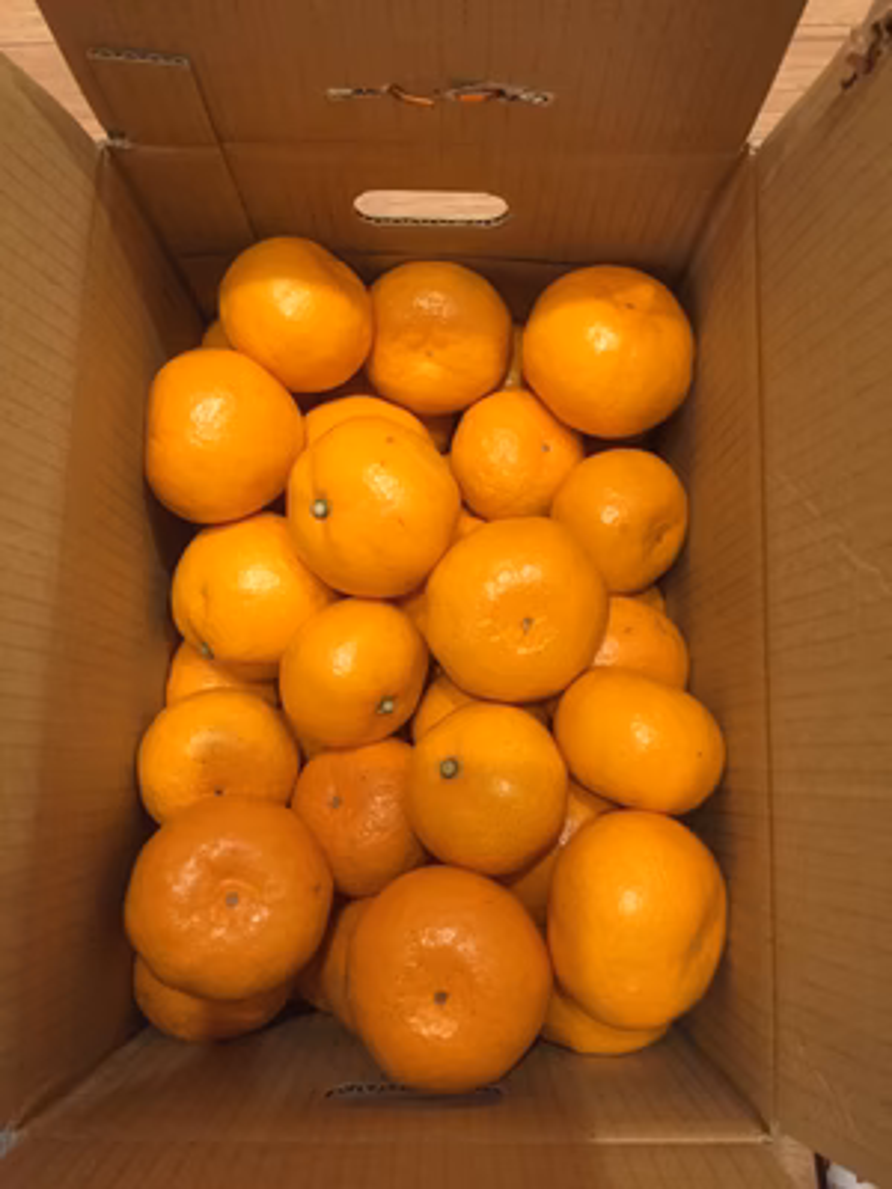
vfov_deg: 61.7
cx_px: 446
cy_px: 594
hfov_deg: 48.2
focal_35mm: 29
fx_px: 996
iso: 250
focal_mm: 4.15
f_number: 2.2
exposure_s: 1/15
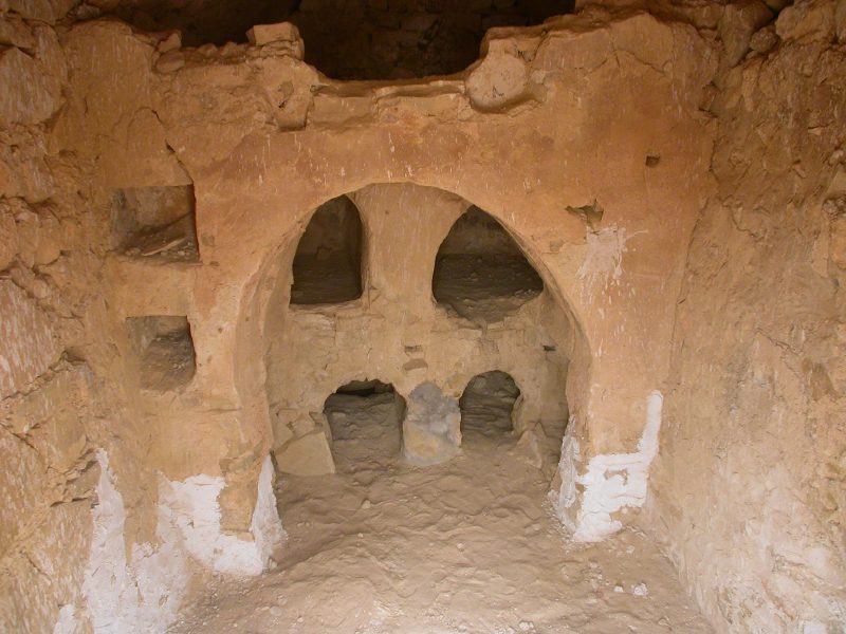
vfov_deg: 37.7
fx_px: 929
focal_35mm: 38
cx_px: 423
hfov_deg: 49.0
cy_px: 317
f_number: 2.6
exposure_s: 1/4.7
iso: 100
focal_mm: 7.85
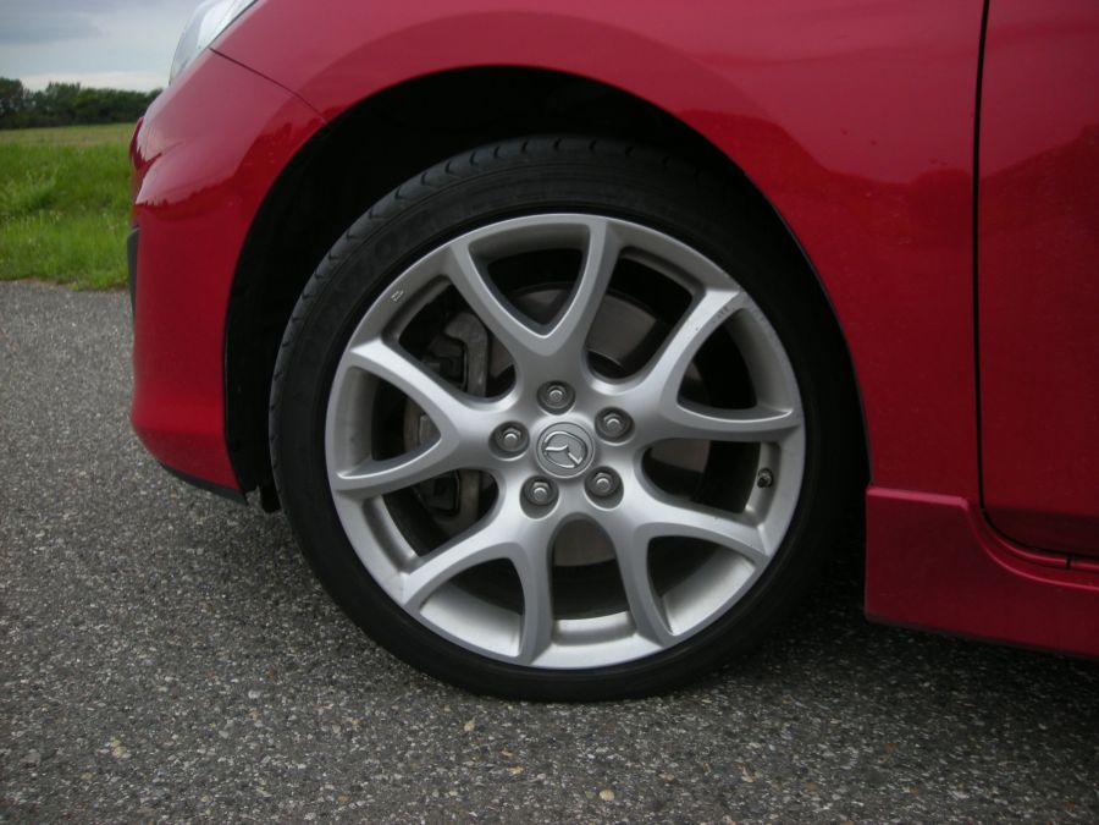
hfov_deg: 52.6
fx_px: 1111
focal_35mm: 35
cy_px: 412
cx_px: 550
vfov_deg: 40.7
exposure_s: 1/126
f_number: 5.7
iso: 64
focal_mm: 5.7
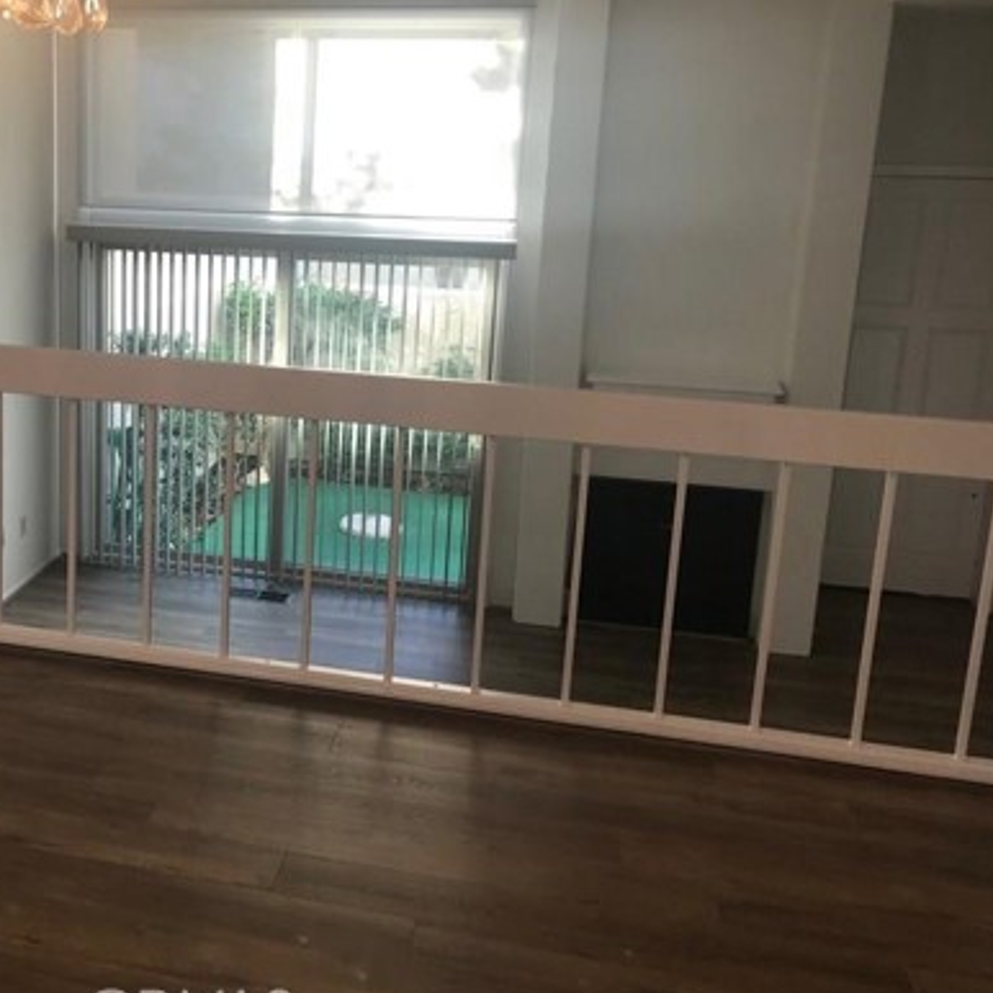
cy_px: 432
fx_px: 1331
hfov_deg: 39.2
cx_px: 188
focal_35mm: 41
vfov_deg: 40.8
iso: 25
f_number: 1.8
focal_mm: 3.99
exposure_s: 1/40
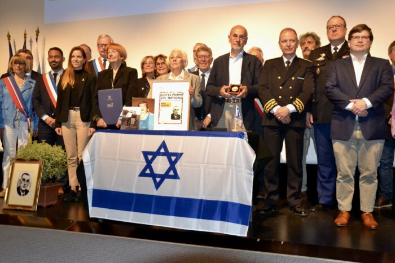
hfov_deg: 51.3
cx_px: 198
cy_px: 132
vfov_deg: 35.5
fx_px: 411
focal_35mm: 38
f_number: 4
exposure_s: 1/60
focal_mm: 25
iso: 2800
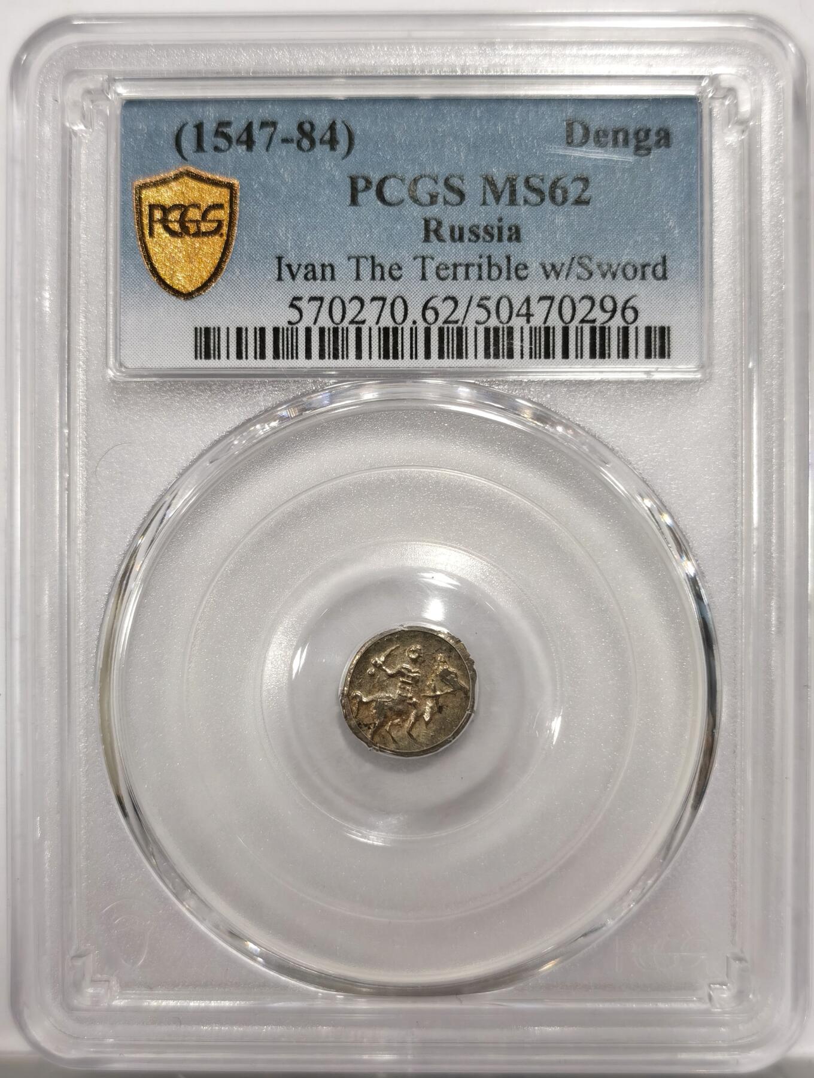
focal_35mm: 54
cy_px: 539
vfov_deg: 35.5
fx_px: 1685
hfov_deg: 27.2
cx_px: 407
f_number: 16
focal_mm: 5.56
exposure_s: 1/100
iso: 80
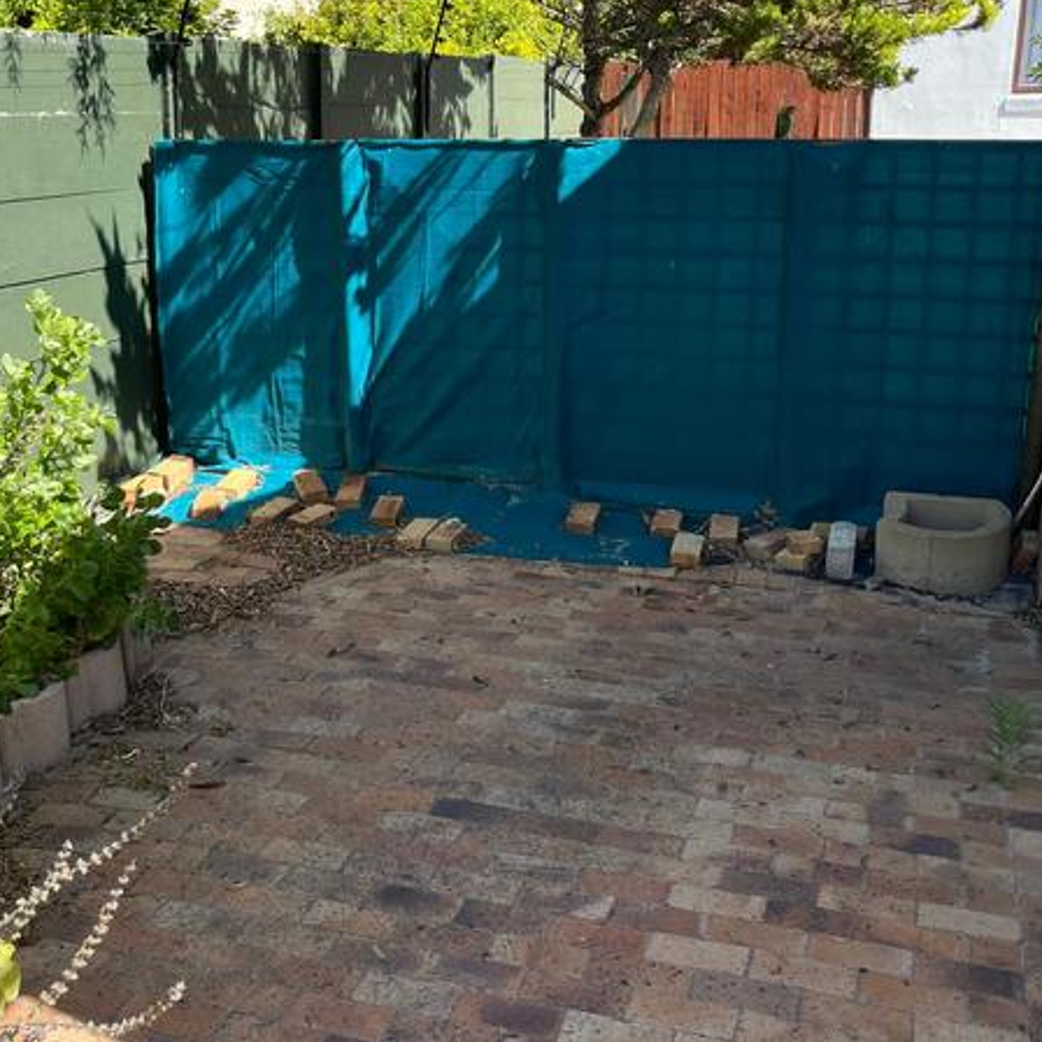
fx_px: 1396
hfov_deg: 40.8
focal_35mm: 41
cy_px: 437
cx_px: 433
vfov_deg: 40.8
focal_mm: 5.1
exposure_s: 1/833
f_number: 1.6
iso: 50
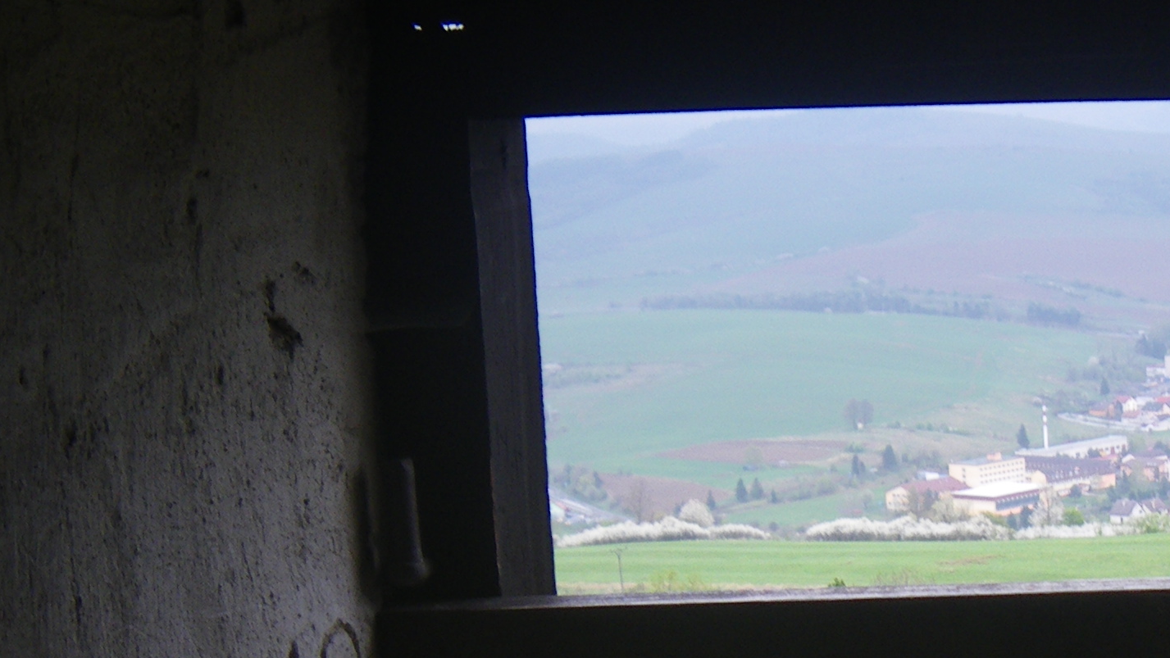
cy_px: 826
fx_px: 2420
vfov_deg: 14.9
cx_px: 1163
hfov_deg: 25.8
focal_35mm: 78
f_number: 3.5
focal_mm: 5
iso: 50
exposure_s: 1/50
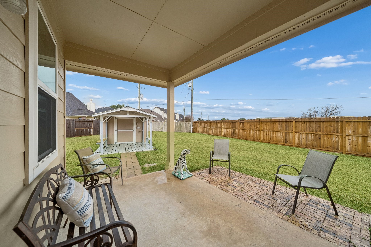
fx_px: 124
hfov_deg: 112.6
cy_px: 124
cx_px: 186
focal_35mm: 12
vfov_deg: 90.0
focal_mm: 12
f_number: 8
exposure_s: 1/320
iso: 640
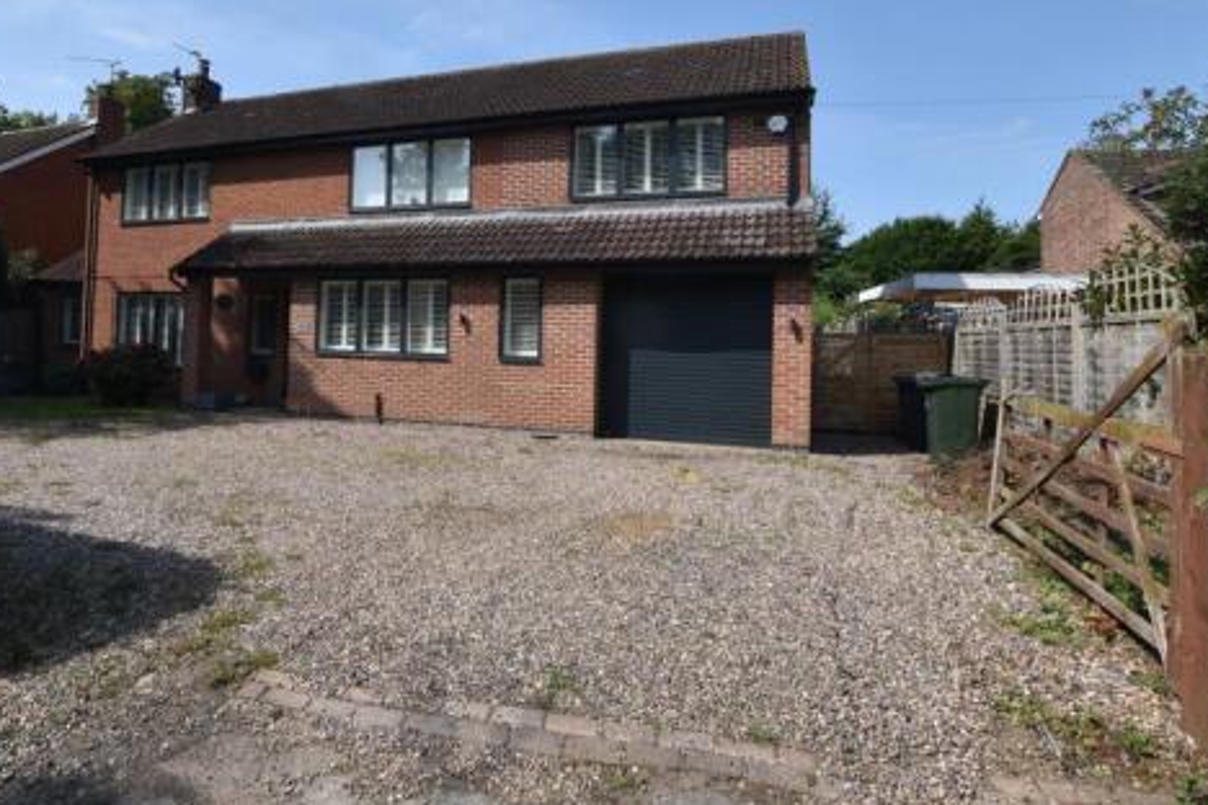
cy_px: 308
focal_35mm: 21
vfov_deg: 58.8
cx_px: 481
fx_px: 705
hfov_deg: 80.2
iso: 100
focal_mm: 10
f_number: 8
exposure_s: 1/250
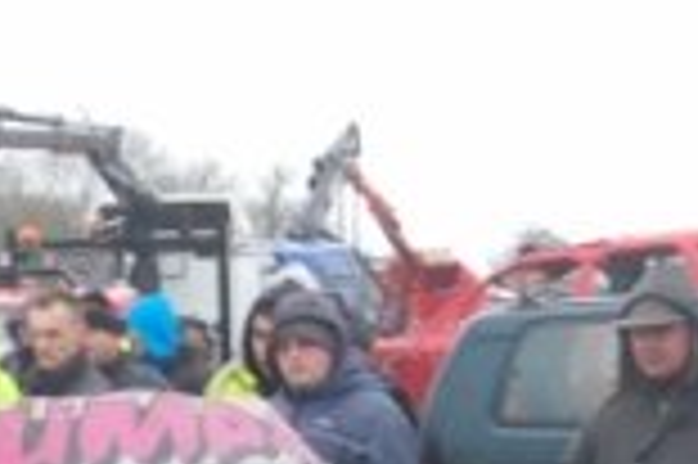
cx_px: 203
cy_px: 739
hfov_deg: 12.7
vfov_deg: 8.3
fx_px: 3118
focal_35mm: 161
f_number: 4.2
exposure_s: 1/250
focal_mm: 26
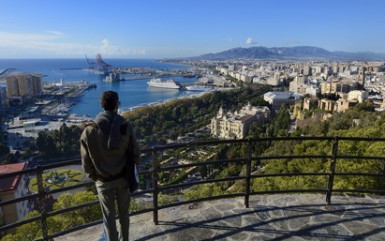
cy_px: 112
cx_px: 192
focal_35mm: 25
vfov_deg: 49.3
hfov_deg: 72.5
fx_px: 262
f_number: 10
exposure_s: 1/250
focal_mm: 24
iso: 200
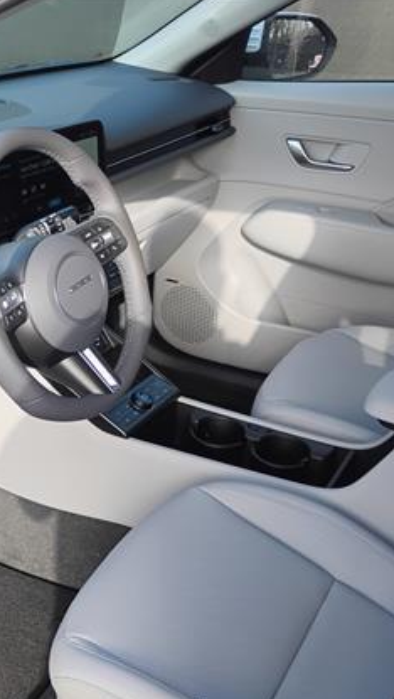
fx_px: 871
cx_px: -8
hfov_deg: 24.2
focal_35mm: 47
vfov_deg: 43.6
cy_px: 396
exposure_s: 1/233
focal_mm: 4.26
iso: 100
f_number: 1.8
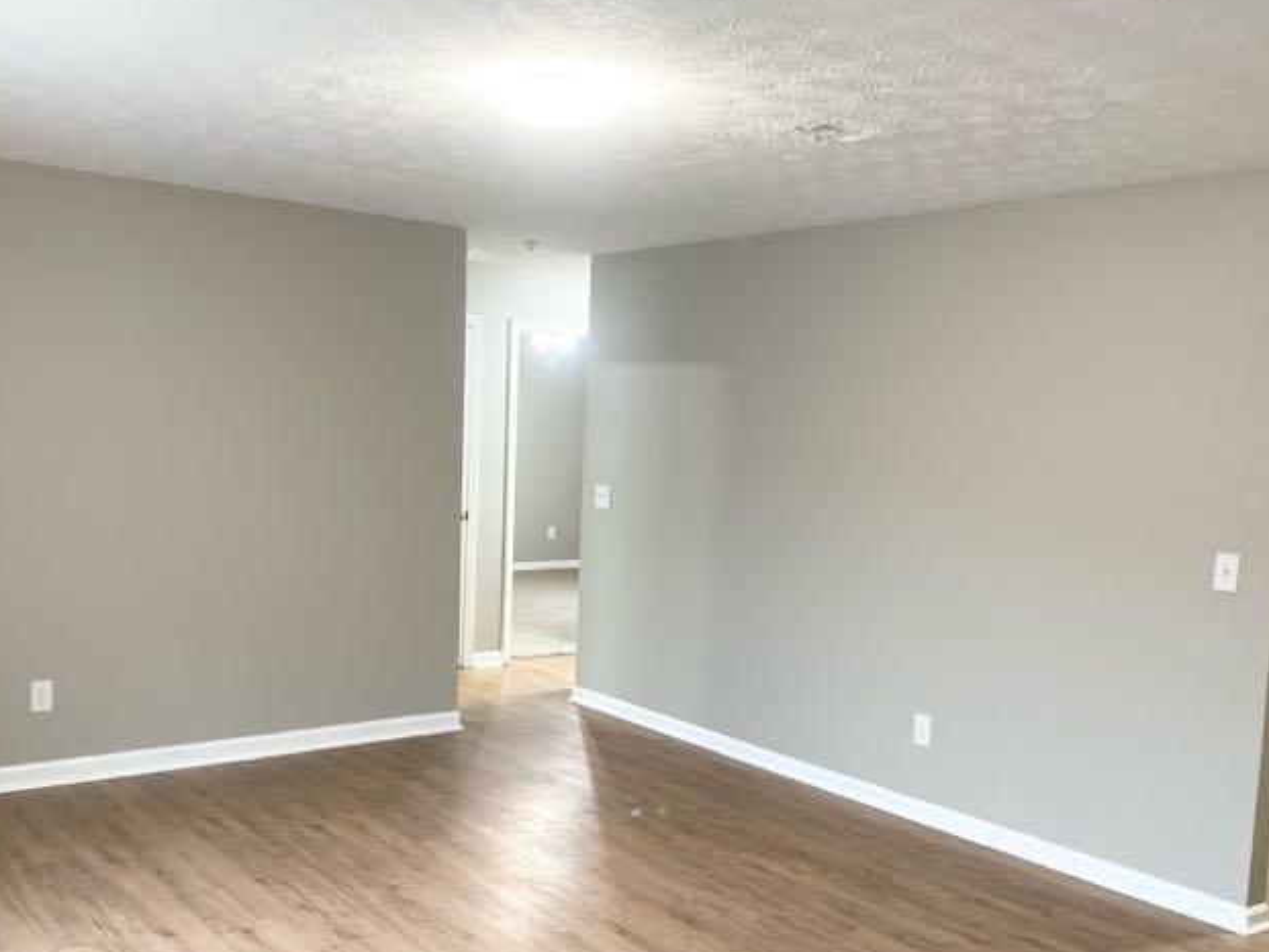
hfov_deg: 52.6
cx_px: 603
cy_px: 577
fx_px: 1283
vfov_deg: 40.5
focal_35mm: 35
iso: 250
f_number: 1.6
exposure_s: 1/60
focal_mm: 4.2
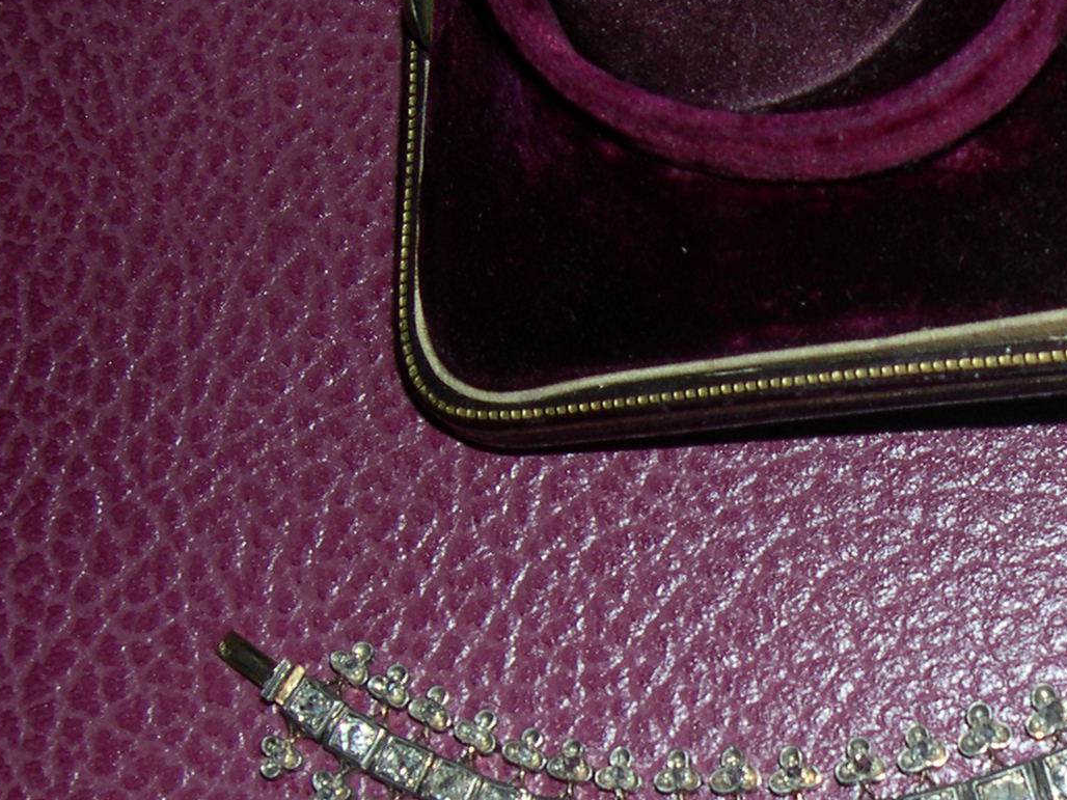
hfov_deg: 22.2
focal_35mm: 84
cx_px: 1122
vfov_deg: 17.4
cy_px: 688
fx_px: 2589
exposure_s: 1/60
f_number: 7.6
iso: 100
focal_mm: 8
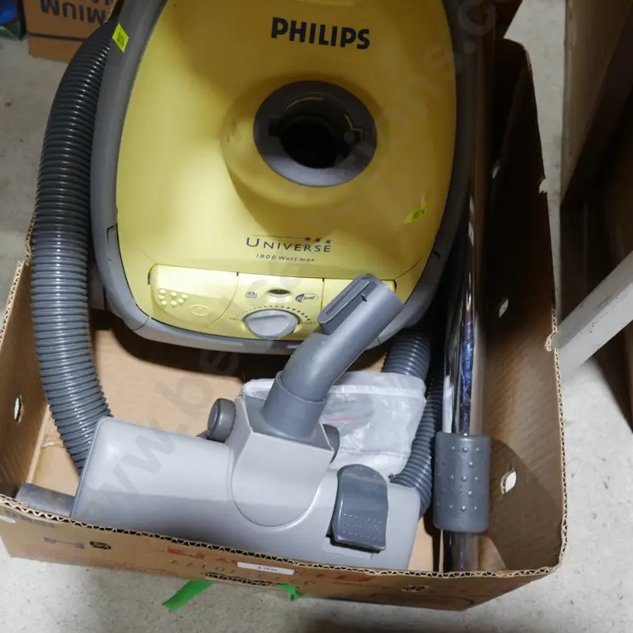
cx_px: 317
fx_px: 786
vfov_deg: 43.4
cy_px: 227
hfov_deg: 43.9
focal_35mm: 38
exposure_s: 1/60
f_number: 3.6
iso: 500
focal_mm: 16
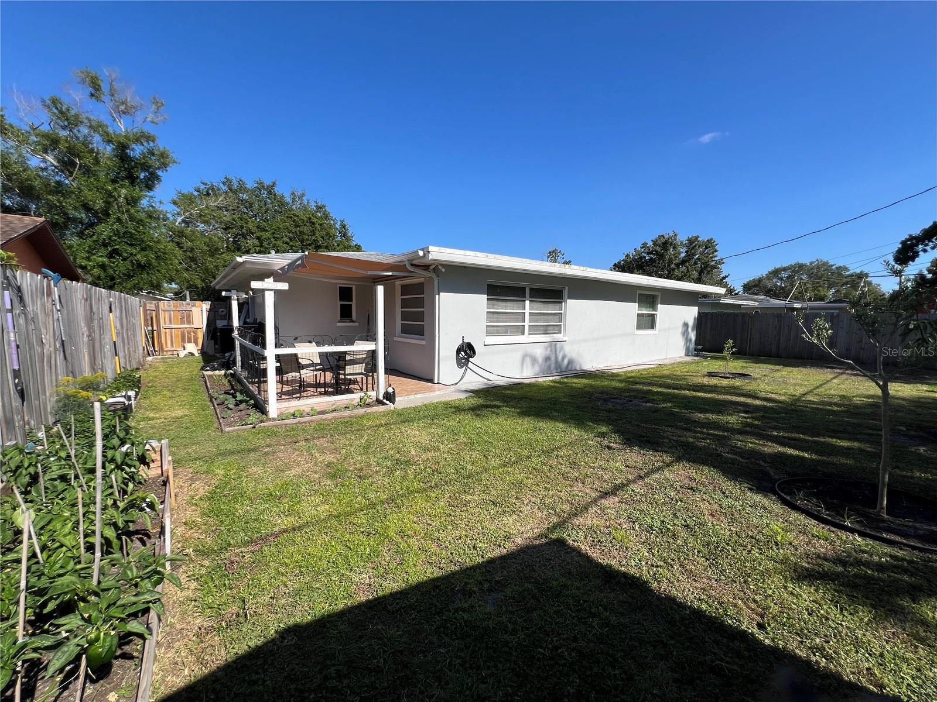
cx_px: 468
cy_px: 351
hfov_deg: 106.2
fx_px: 352
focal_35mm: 13
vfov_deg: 89.9
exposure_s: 1/2370
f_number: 1.8
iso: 32
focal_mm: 1.57
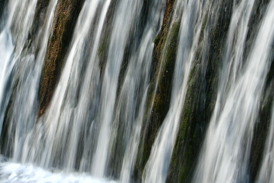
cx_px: 61
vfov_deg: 8.9
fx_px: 1157
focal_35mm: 152
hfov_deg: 13.4
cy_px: -32
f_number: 5
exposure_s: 1/8
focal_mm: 40
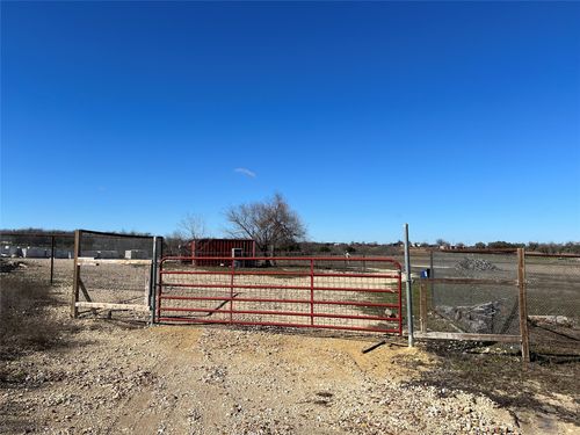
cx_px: 290
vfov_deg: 53.1
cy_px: 218
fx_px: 436
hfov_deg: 67.3
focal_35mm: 26
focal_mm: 5.7
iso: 50
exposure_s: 1/5882
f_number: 1.5
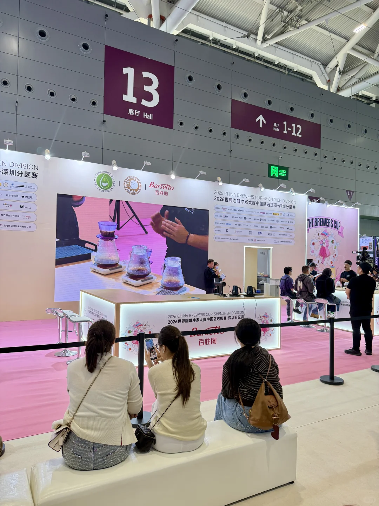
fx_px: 350
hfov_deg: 56.8
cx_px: 190
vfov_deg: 71.6
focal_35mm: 24
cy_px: 253
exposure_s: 1/100
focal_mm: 6.76
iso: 125
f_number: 1.78
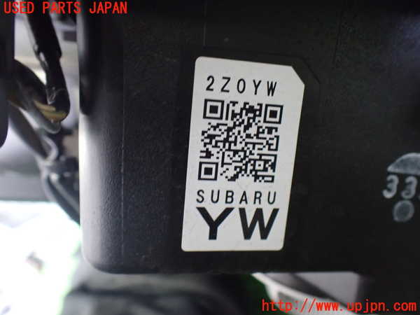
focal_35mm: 30
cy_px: 158
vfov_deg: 46.8
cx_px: 210
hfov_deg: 60.0
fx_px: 364
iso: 1250
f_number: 2.3
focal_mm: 5.4
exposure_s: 1/30
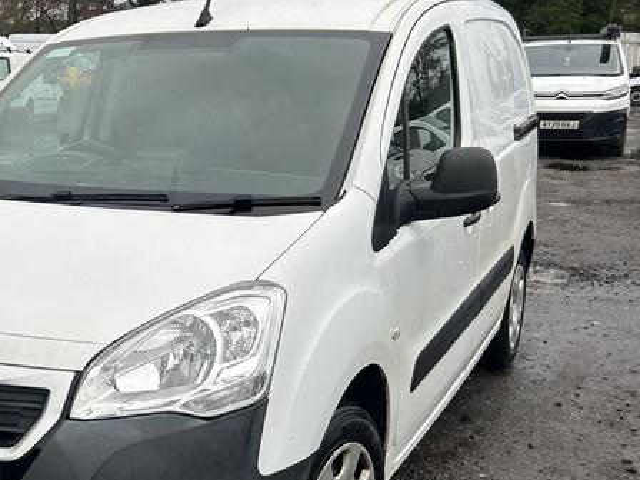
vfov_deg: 27.9
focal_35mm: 52
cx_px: 57
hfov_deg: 34.6
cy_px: 296
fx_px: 961
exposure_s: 1/493
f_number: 1.5
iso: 50
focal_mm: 5.7
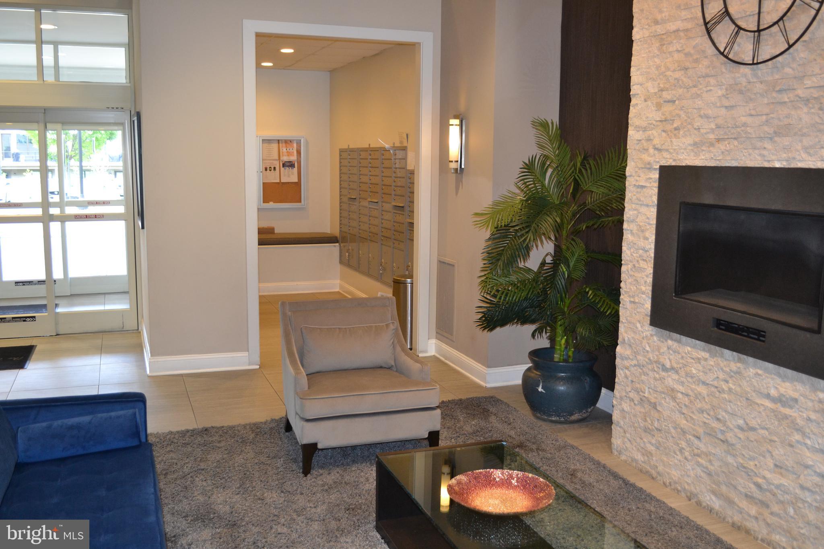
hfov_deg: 57.2
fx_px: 755
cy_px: 274
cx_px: 412
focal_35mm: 33
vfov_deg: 40.0
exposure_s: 1/60
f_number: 3.8
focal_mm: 22
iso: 720
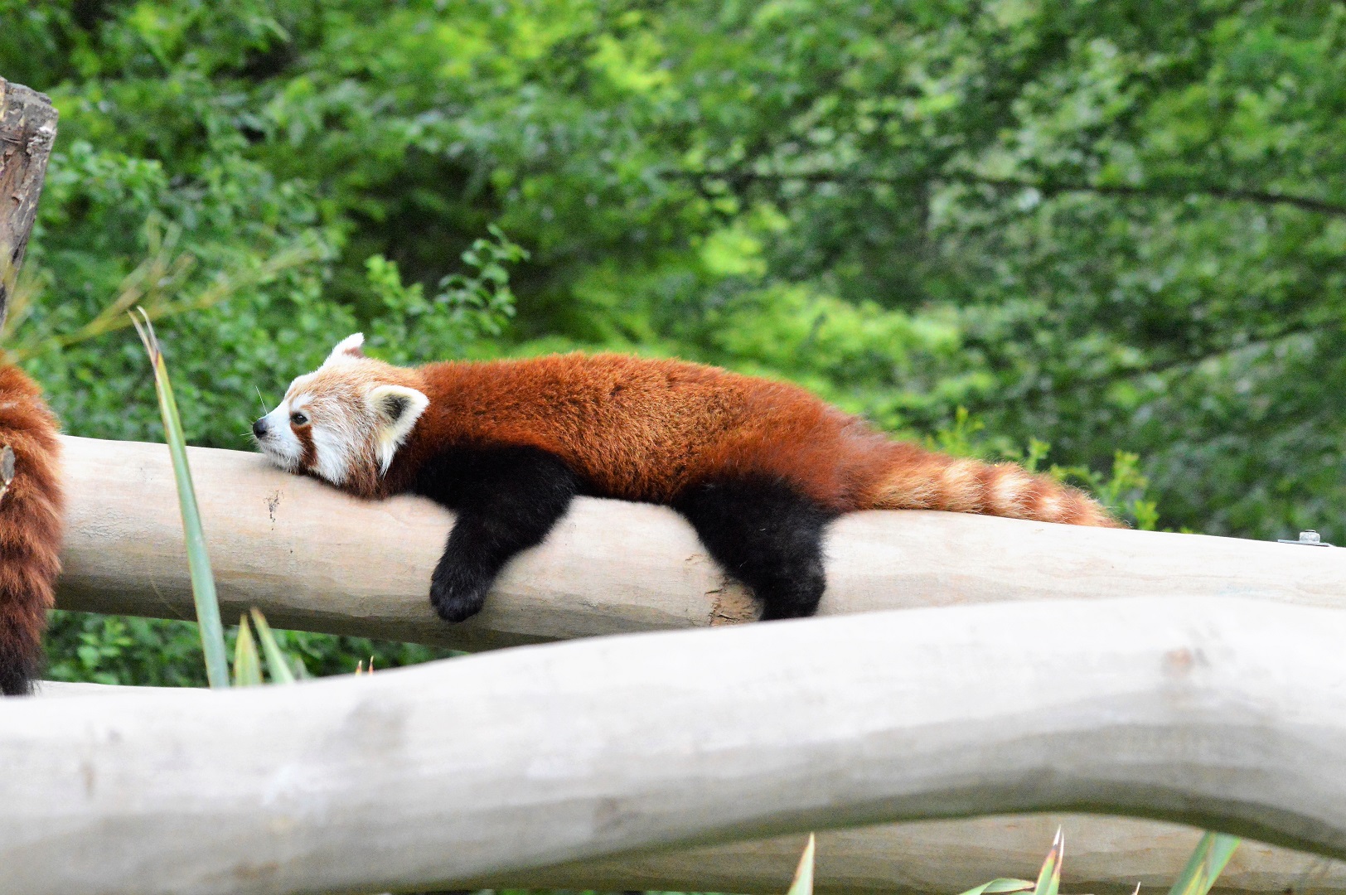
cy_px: 448
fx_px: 6836
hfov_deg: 11.2
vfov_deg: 7.5
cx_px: 673
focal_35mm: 183
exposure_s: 1/2000
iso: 6400
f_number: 7.1
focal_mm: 122
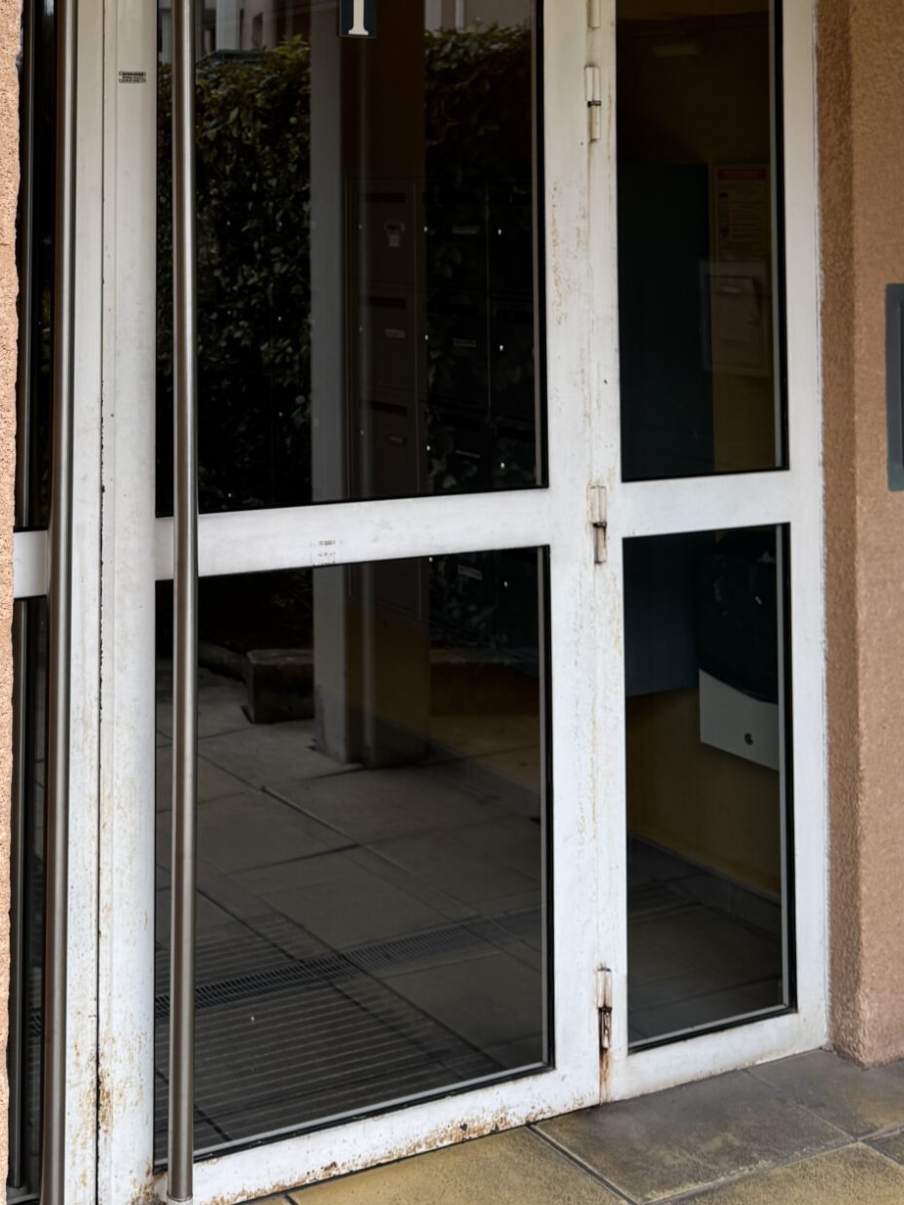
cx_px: 116
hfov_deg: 28.2
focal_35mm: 50
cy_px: 110
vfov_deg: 35.8
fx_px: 1741
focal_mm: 6.76
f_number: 1.78
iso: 64
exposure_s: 1/141
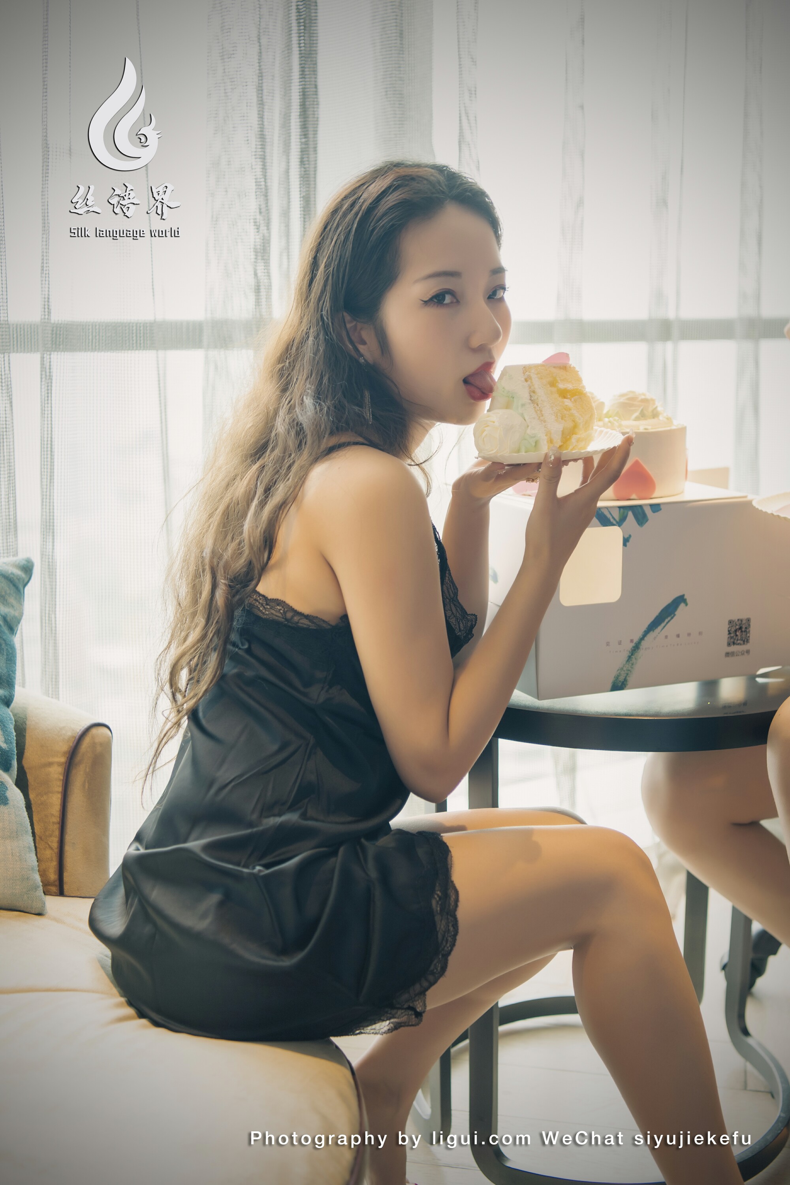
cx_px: 395
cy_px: 592
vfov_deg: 41.1
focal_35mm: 48
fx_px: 1580
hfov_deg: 28.1
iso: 140
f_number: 2.8
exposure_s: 1/25
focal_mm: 48
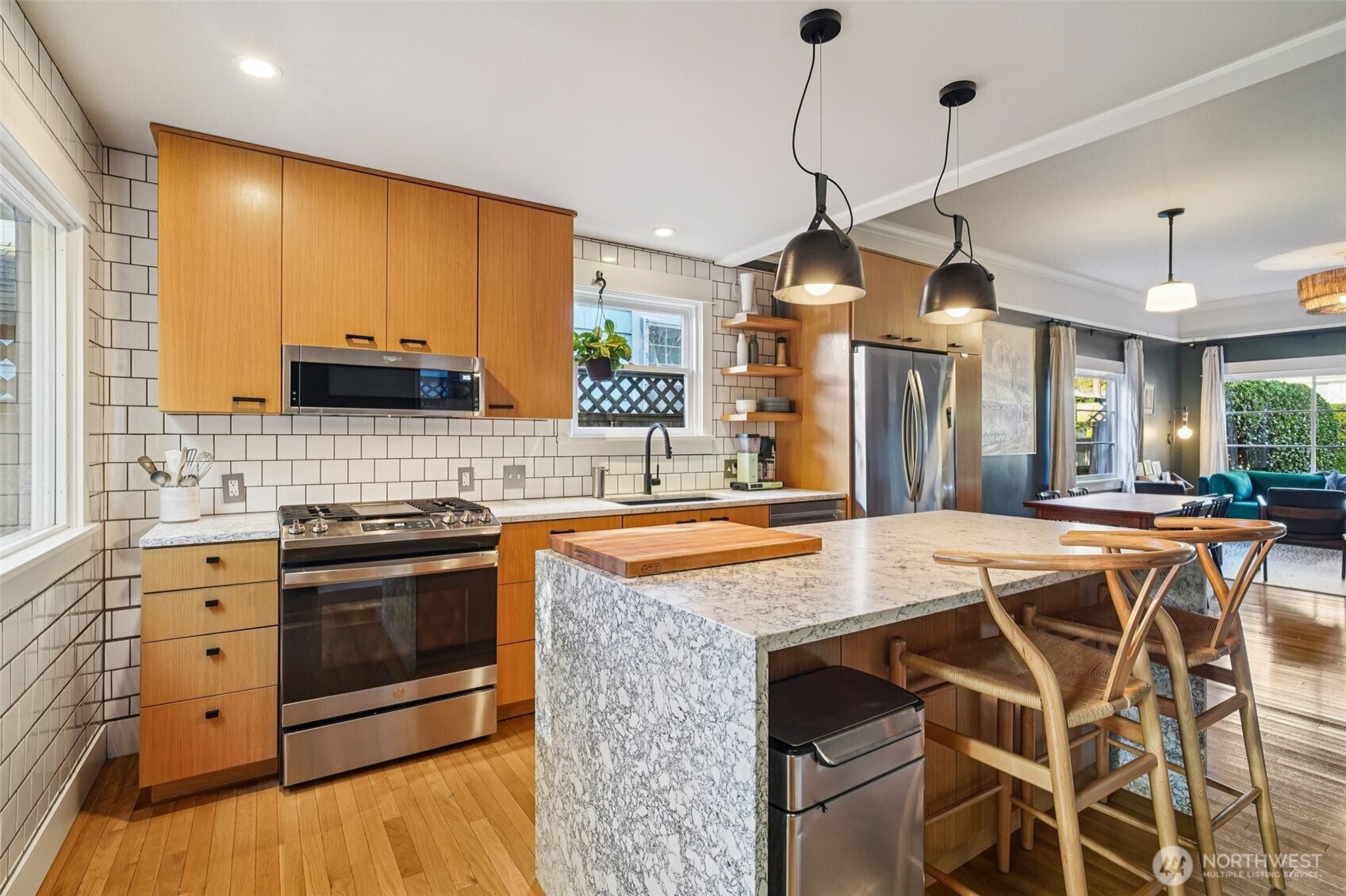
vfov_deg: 73.7
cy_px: 448
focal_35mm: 16
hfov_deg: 96.7
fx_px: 598
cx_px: 673
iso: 1600
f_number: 8
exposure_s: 1/15
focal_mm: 16
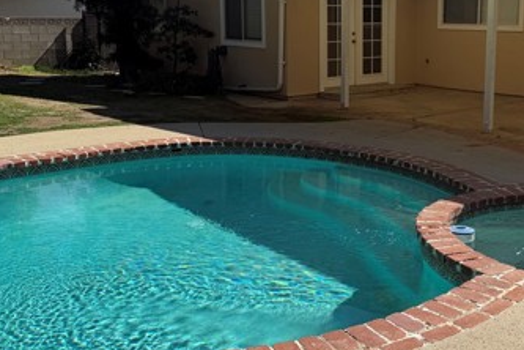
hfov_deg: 40.6
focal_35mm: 48
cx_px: 349
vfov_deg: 27.8
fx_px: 699
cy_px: 107
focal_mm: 6.76
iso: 80
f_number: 1.78
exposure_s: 1/5714
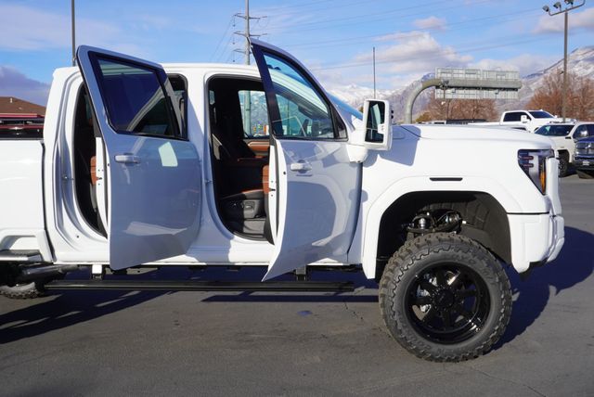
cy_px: 198
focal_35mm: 38
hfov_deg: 51.2
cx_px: 297
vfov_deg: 35.6
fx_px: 619
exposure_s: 1/160
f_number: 11
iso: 100
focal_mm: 25
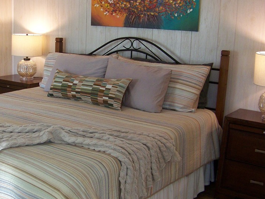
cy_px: 107
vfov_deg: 28.0
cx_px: 76
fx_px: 398
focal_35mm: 52
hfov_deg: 36.2
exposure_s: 1/30
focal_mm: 5.85
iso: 160
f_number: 2.8
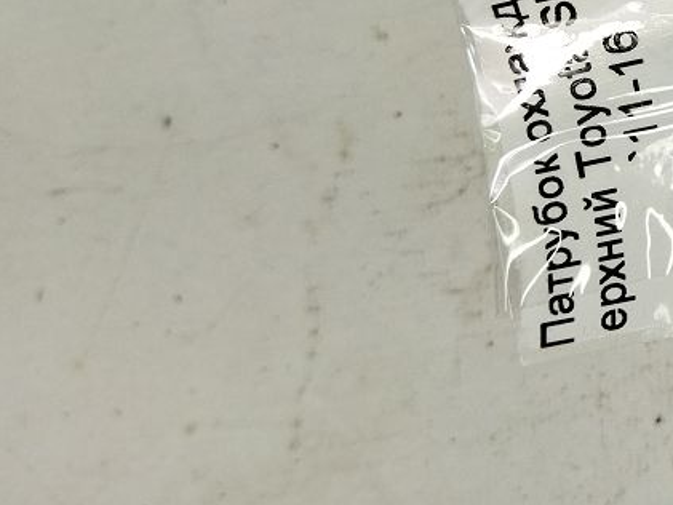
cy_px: 50
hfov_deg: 22.8
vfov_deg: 18.8
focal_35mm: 77
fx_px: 1497
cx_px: 855
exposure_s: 1/245
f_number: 1.79
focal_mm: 4.71
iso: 100
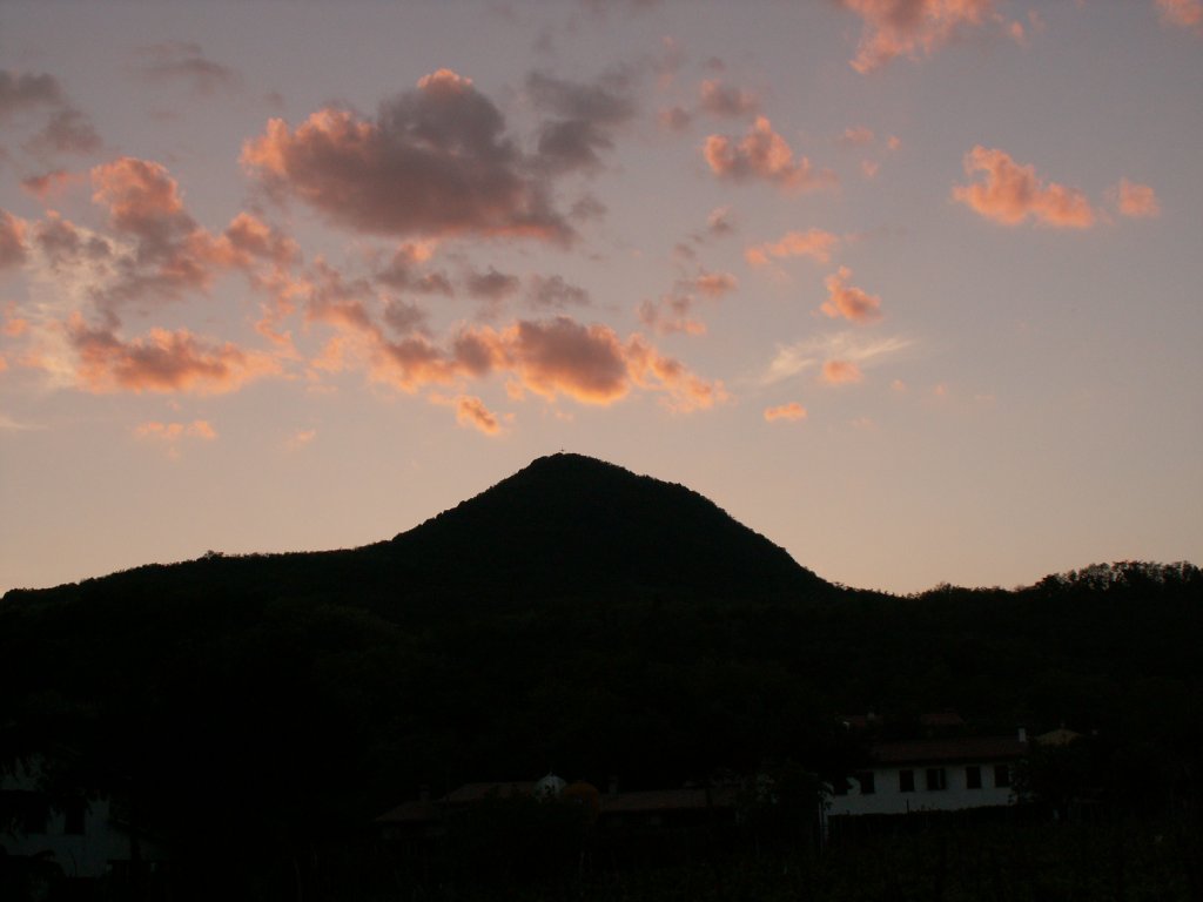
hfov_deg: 38.9
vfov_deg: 29.7
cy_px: 451
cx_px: 602
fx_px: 1703
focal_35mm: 49
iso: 50
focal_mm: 8.08
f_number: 5
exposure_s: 1/125
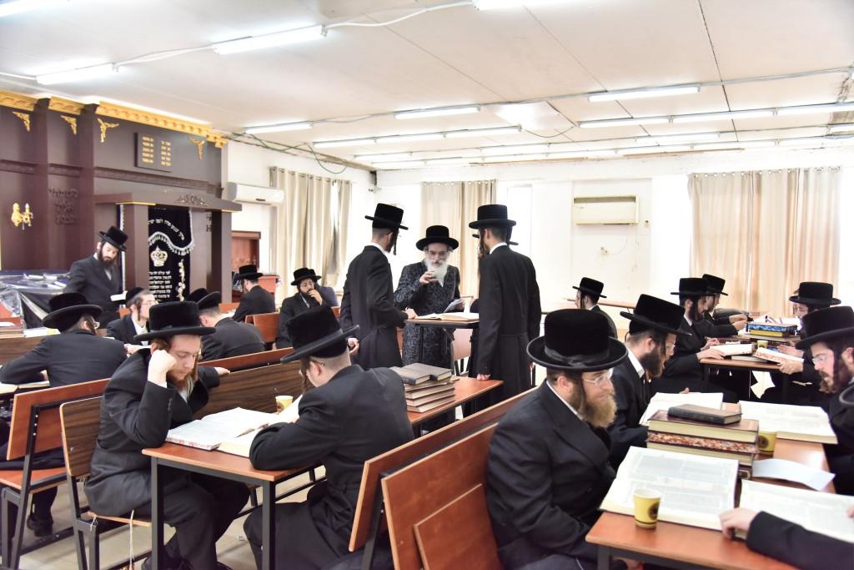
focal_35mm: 30
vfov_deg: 43.6
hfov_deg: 61.9
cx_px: 427
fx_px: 712
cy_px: 285
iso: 2000
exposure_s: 1/400
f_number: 4
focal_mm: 30
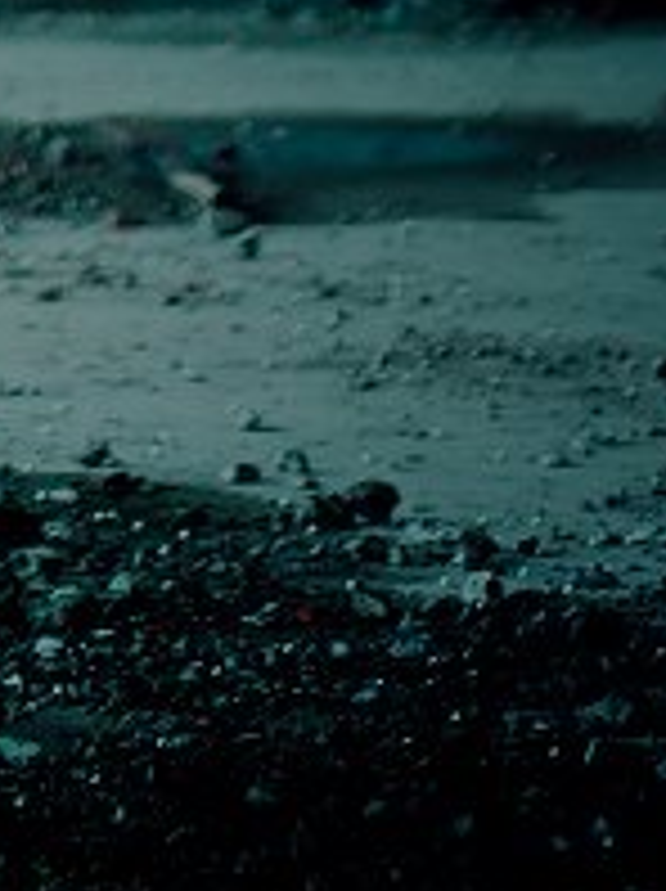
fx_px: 10489
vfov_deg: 4.7
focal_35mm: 408
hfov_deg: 3.6
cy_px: -1503
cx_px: -932
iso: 400
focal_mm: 70
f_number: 2.8
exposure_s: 1/125
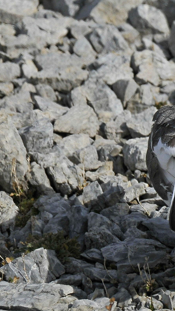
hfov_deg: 0.9
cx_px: 227
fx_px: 11719
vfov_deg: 1.5
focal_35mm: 1420
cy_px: 156
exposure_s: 1/2500
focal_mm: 600
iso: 320
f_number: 7.1
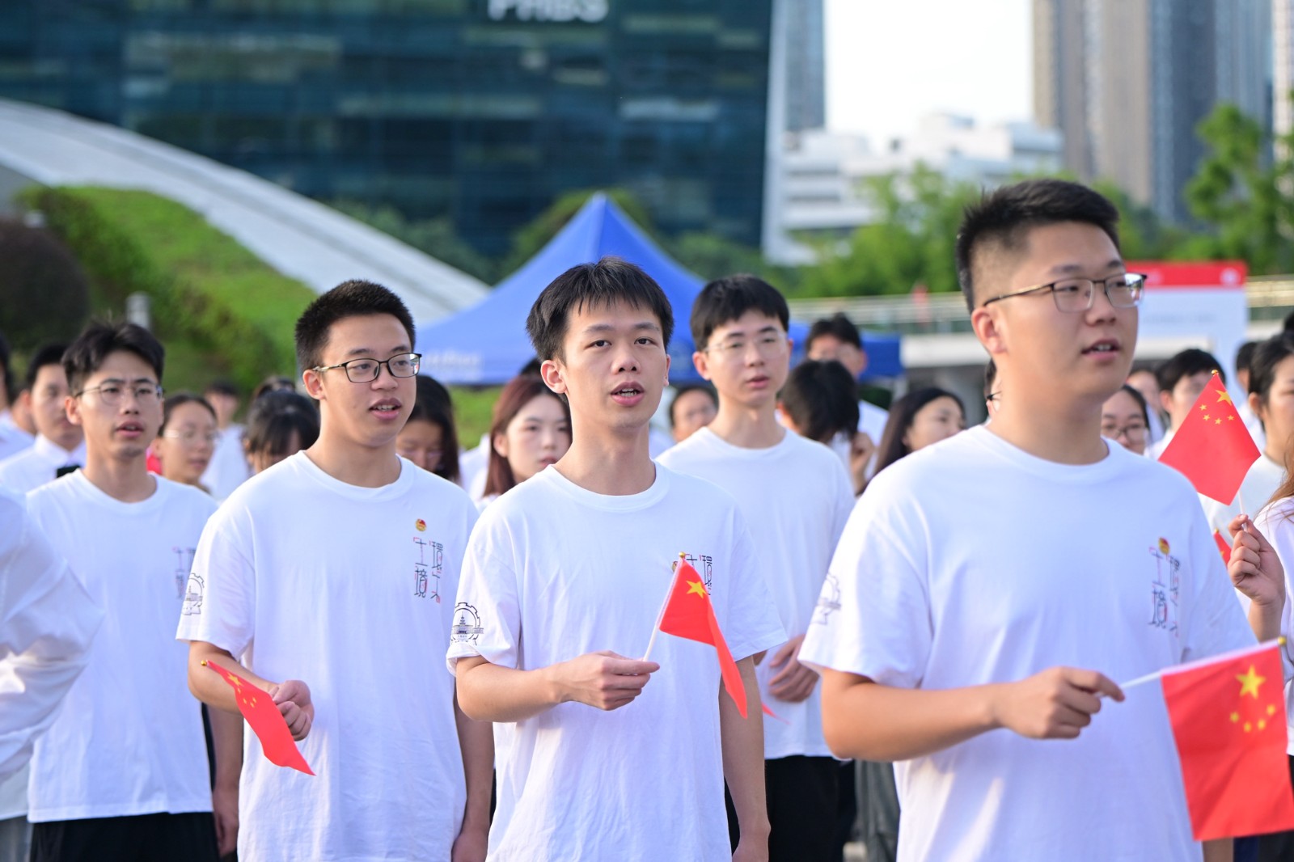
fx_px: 4132
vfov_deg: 11.9
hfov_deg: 17.8
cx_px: 647
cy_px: 431
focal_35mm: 115
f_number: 2.8
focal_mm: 77
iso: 320
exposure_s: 1/400
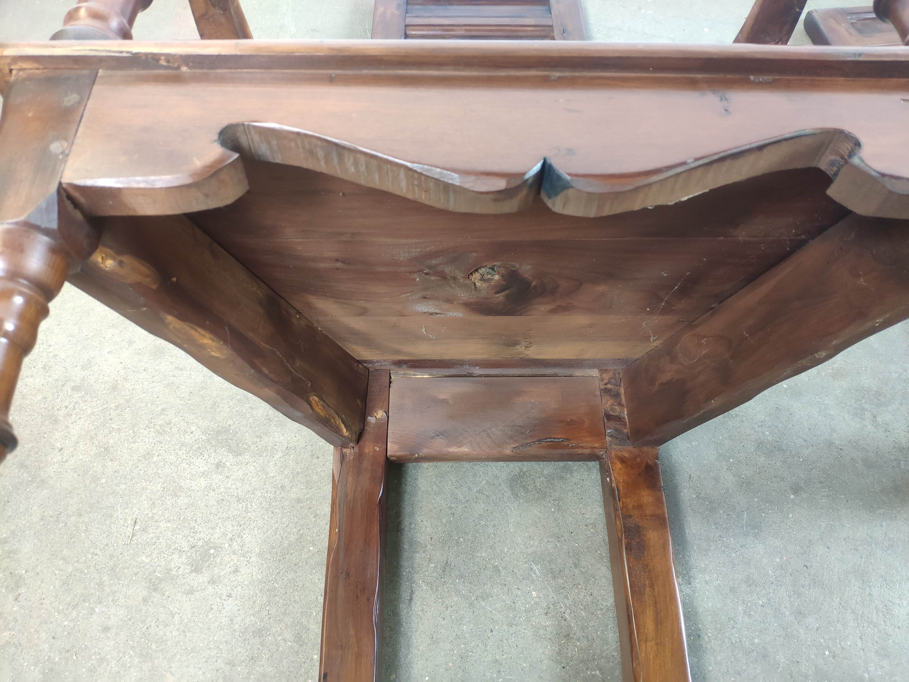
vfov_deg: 63.4
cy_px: 341
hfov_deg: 79.0
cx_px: 454
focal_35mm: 21
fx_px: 551
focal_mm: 4.22
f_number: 1.8
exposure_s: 1/25
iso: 721
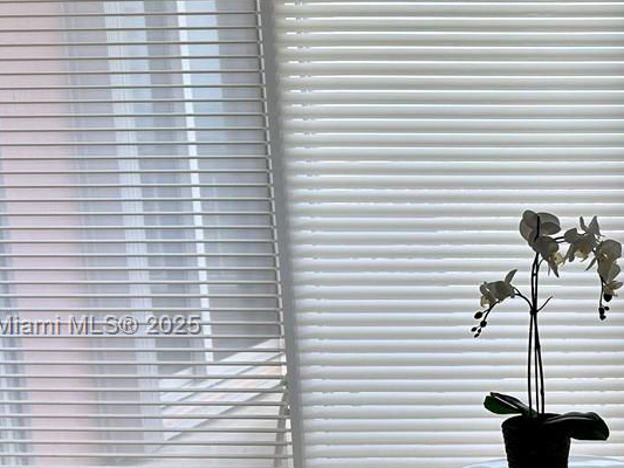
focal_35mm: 72
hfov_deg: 24.3
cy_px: 326
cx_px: 762
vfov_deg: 20.4
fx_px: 1298
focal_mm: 6.86
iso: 80
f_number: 1.78
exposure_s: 1/317
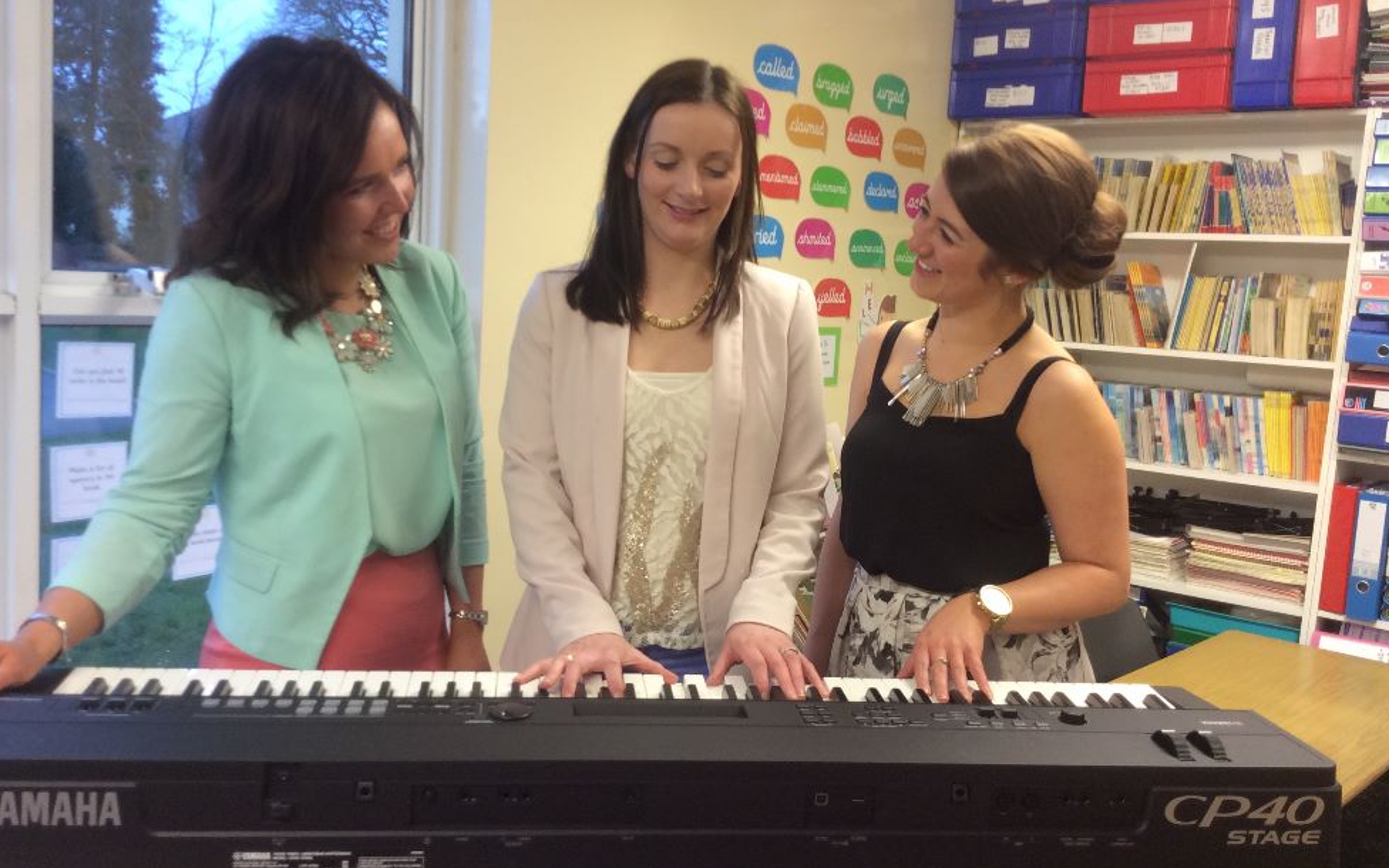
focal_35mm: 34
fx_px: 1287
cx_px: 696
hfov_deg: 56.7
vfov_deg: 37.3
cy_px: 406
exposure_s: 1/24
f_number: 2.4
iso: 64
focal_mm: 3.3
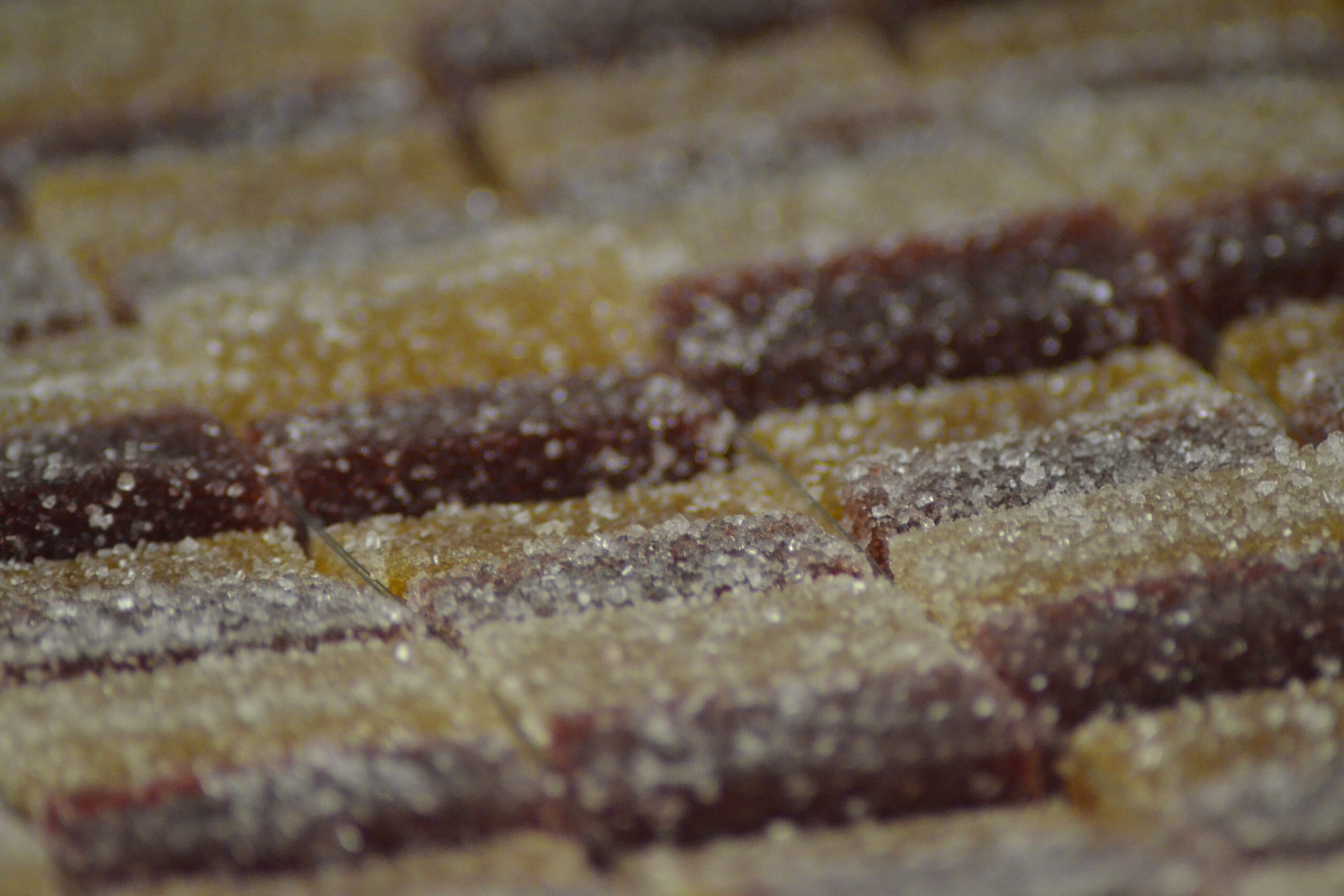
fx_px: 16911
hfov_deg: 4.6
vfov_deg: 3.0
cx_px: 672
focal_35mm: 453
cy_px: 448
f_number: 5.6
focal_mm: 300
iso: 3200
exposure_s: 1/400
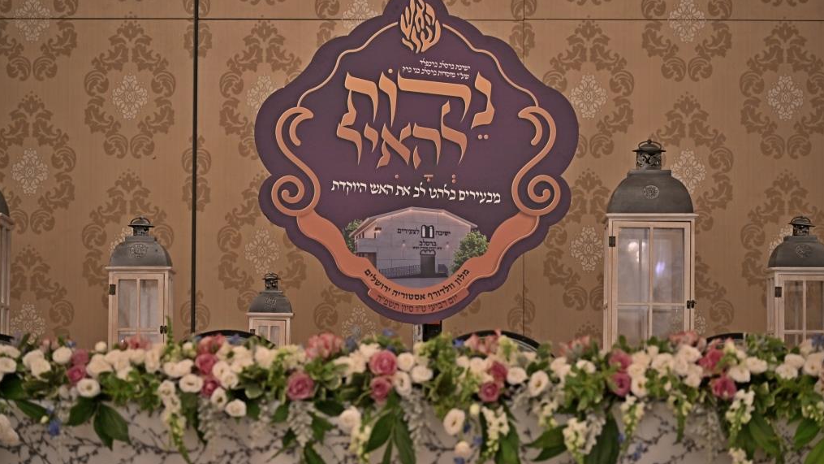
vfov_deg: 10.9
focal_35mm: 111
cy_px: 236
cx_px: 413
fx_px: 2425
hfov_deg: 19.3
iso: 800
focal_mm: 105
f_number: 4
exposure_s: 1/100
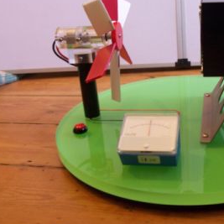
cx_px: 170
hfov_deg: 33.3
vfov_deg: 34.0
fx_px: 366
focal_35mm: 50
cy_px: 99
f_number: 2.8
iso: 140
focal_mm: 6
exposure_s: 1/8
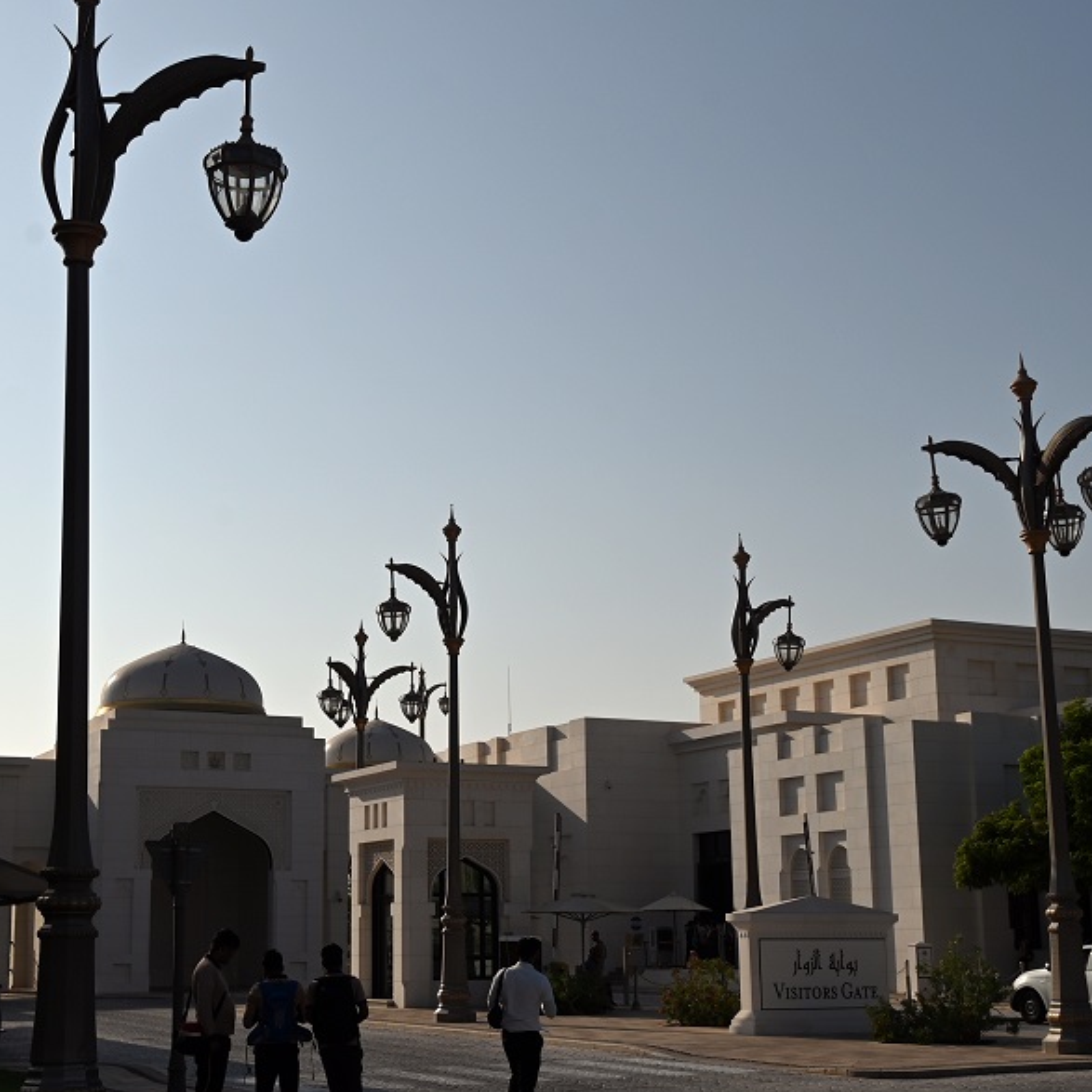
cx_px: 452
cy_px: 606
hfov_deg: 32.7
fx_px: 1856
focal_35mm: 52
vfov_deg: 32.8
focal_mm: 24
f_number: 9
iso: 100
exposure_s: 1/640
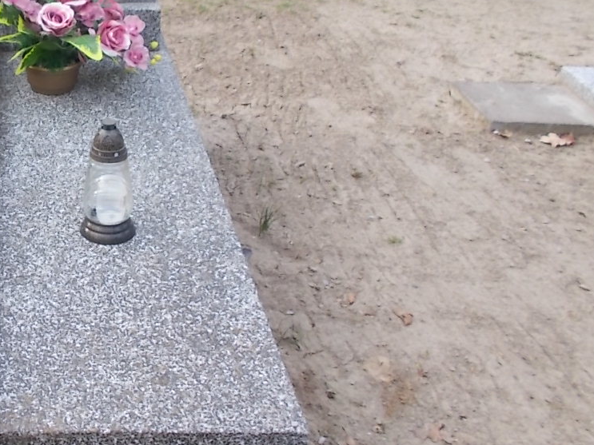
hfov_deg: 31.8
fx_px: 961
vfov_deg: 25.7
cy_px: 104
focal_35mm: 56
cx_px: 5
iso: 80
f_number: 3.2
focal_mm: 4.6
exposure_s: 1/160
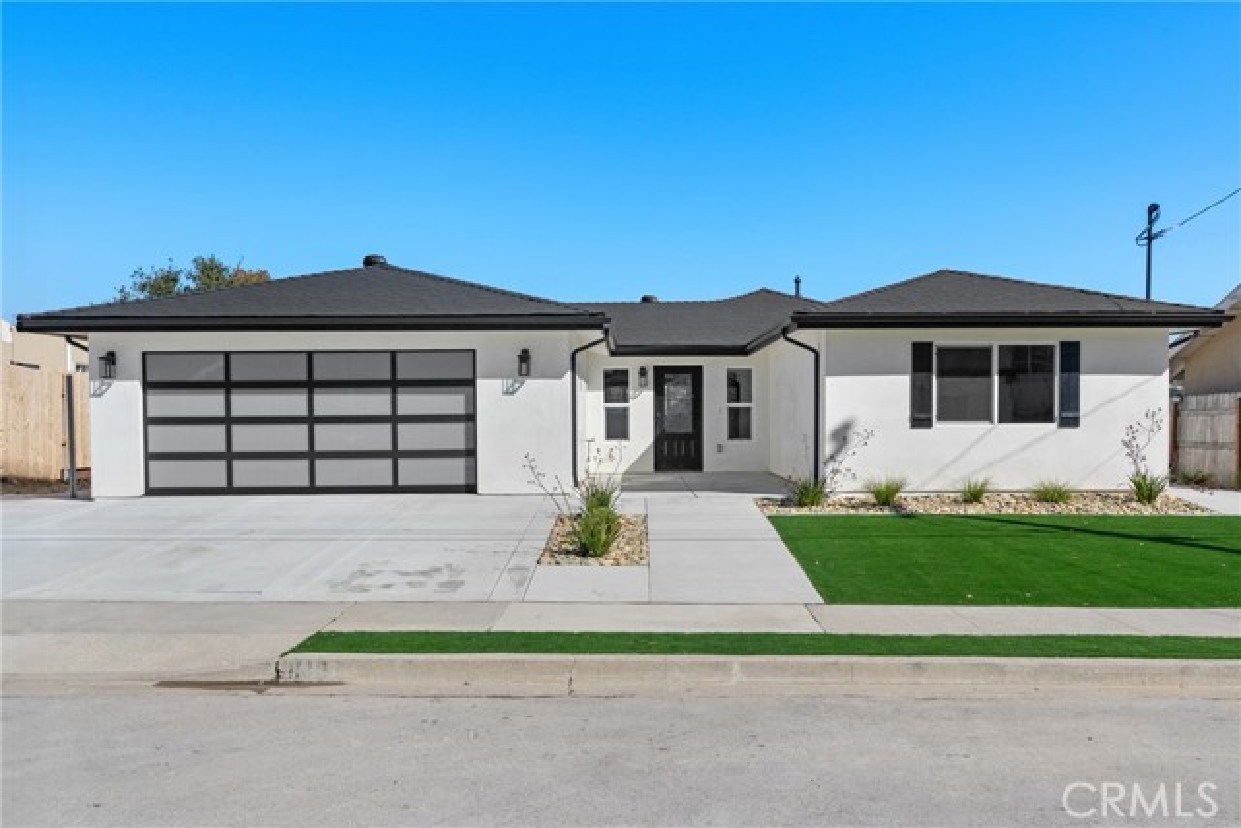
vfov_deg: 43.6
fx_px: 1034
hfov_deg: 61.9
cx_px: 620
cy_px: 414
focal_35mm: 30
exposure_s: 1/5000
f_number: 8
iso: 1000
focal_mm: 30
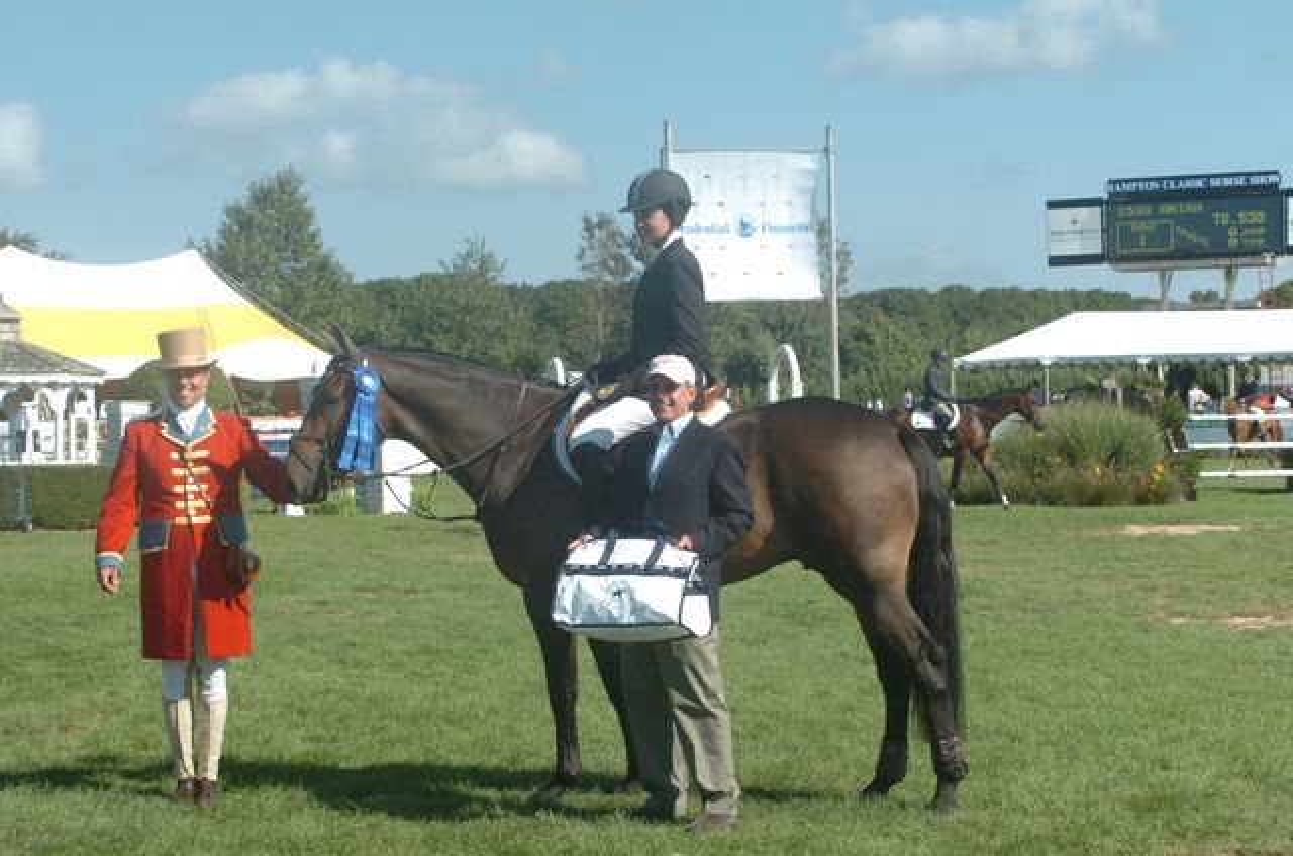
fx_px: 2688
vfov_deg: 18.1
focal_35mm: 75
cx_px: 646
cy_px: 428
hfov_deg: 27.0
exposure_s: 1/800
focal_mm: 50
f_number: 8
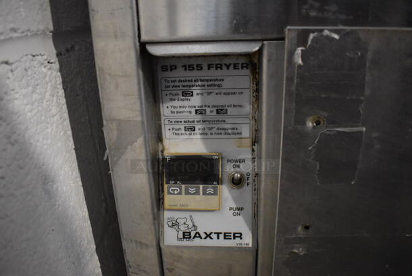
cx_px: 206
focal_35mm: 27
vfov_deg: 48.0
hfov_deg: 67.3
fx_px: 309
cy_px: 138
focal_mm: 18
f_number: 3.5
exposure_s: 1/125
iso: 5600
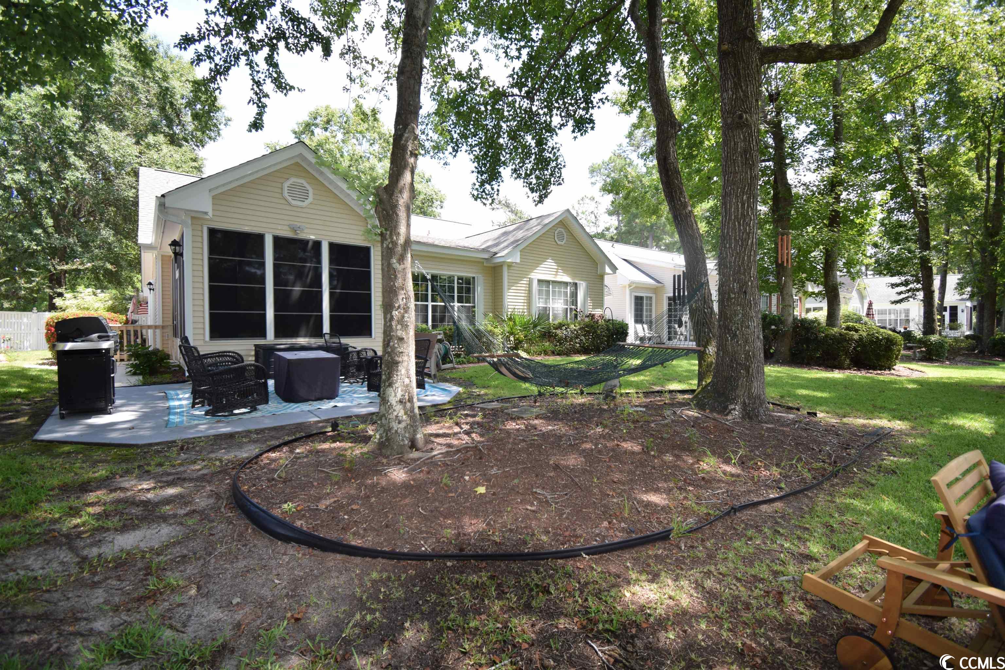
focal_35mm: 15
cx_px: 502
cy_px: 335
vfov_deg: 77.3
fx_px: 419
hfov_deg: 100.4
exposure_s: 1/125
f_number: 5.6
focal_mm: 10
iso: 160
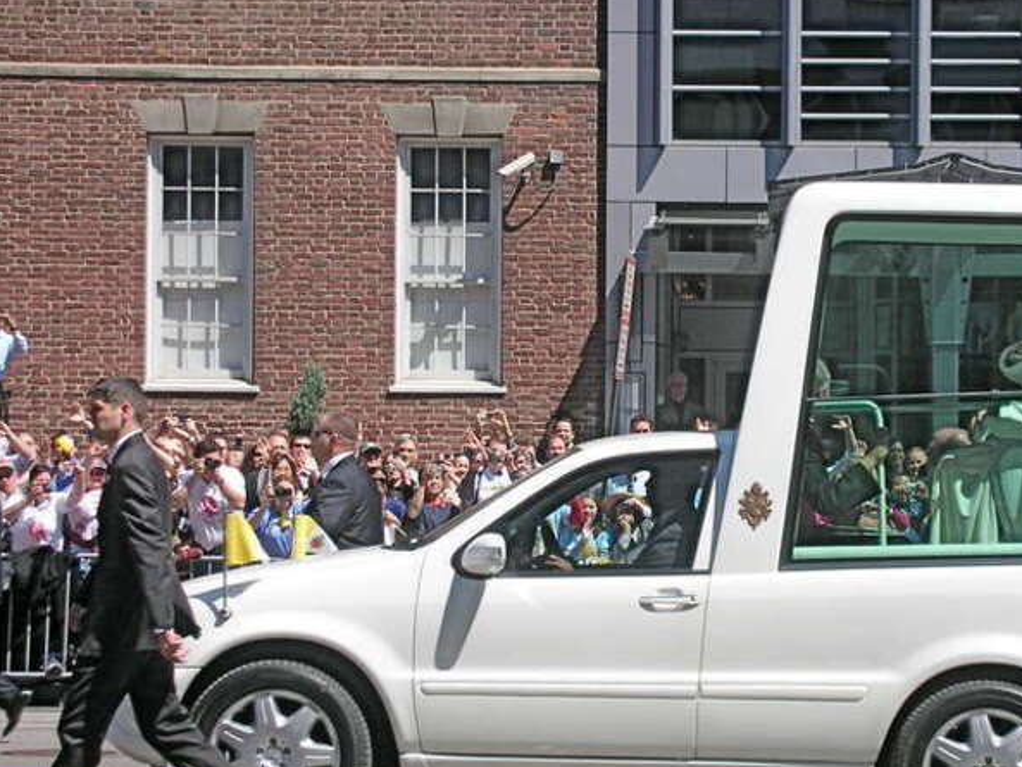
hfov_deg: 16.9
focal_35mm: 116
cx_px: 684
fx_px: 3425
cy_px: 341
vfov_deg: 12.8
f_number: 4.8
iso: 50
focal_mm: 14.3
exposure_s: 1/346
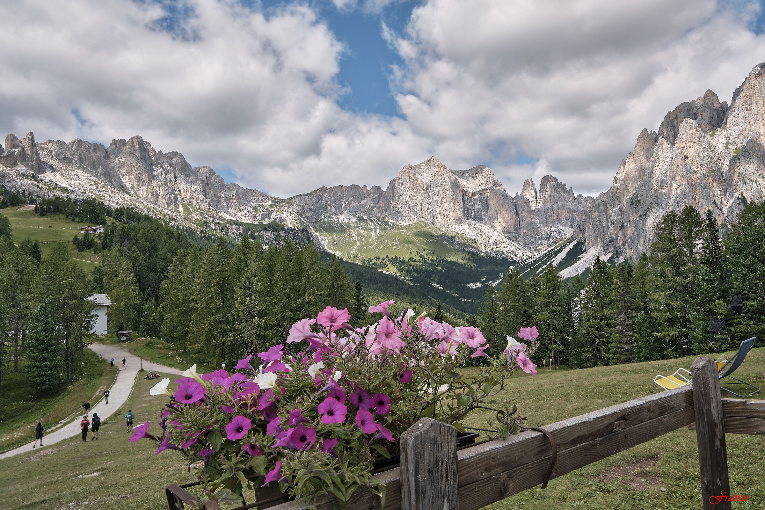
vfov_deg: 55.1
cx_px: 382
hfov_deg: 76.1
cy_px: 255
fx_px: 489
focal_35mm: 23
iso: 160
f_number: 11
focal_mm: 15
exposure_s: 1/140
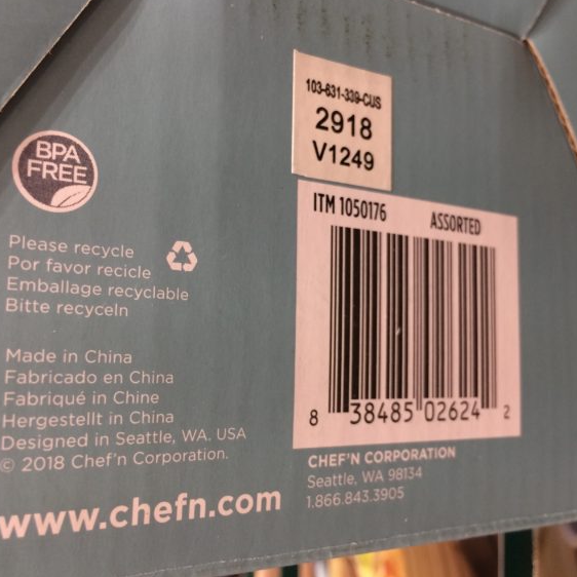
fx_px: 660
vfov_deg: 47.2
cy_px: 283
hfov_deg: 47.2
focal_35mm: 35
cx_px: 267
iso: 160
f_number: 2.2
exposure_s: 1/33
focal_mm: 4.15
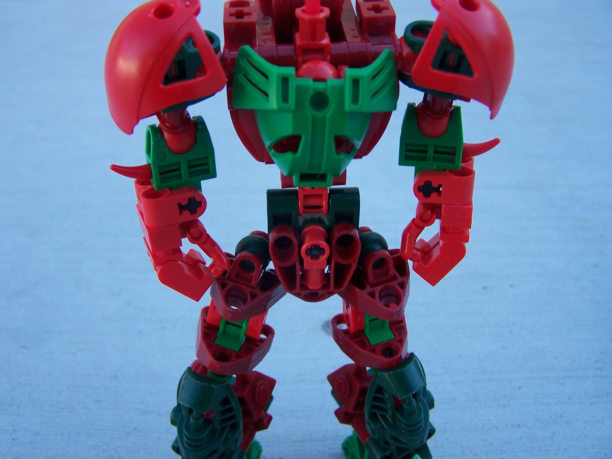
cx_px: 306
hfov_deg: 49.0
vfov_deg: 37.7
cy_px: 230
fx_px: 672
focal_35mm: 38
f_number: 2.8
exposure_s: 1/125
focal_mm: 6.3
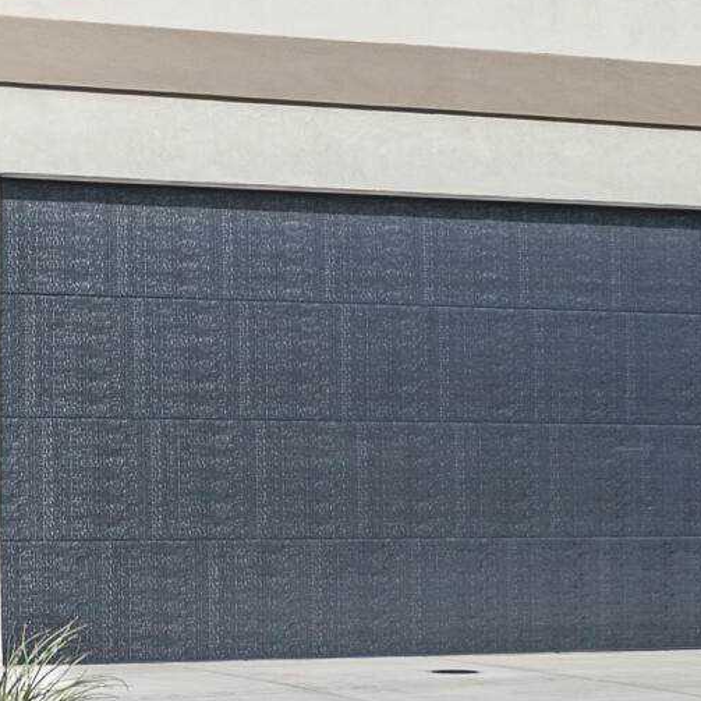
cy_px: 459
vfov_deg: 11.9
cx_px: 166
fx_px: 3368
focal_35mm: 147
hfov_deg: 11.8
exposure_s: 1/50
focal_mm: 29
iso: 100
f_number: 2.8
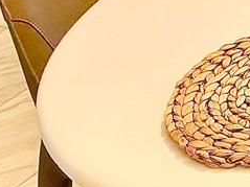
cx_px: 722
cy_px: -253
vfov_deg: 8.5
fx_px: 1162
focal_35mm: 161
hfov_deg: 9.7
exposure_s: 1/120
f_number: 1.78
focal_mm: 6.76
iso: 160
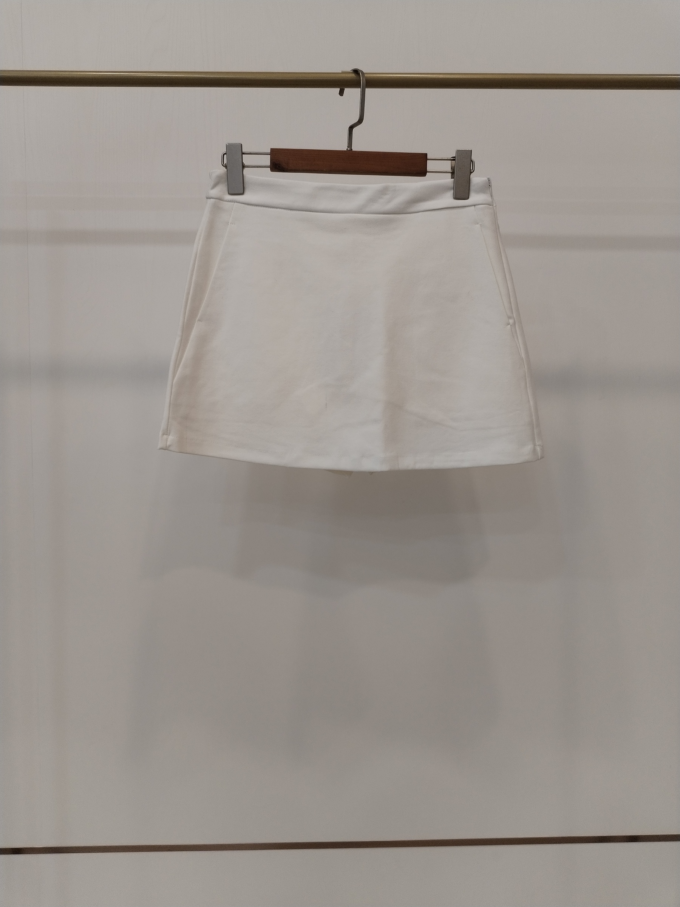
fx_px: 760
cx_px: 340
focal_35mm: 29
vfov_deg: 61.7
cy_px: 454
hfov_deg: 48.2
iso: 160
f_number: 1.8
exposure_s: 1/60
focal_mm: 4.75
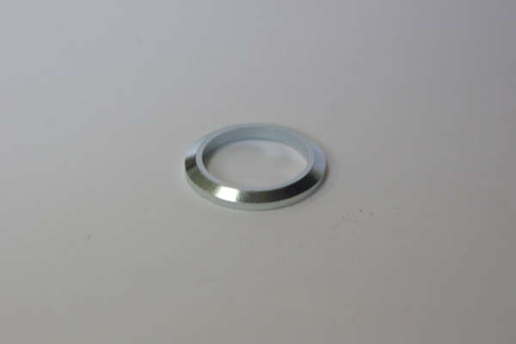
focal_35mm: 120
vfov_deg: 11.4
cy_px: 172
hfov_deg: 17.1
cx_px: 258
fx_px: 1720
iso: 800
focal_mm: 80
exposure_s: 1/30
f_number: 8
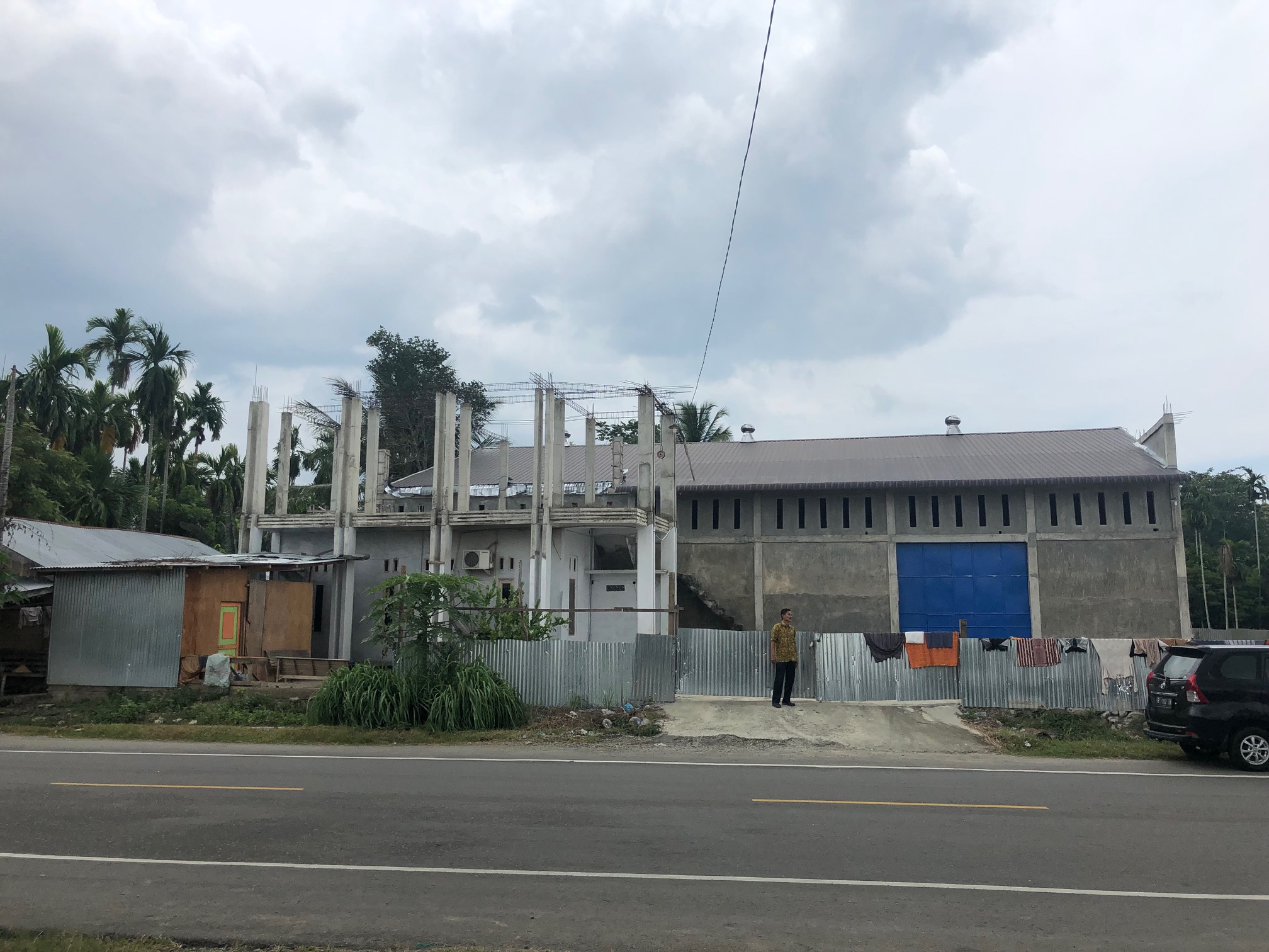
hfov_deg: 63.4
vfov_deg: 49.7
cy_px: 476
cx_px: 634
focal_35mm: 28
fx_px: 1026
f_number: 1.8
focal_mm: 4
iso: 20
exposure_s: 1/3205
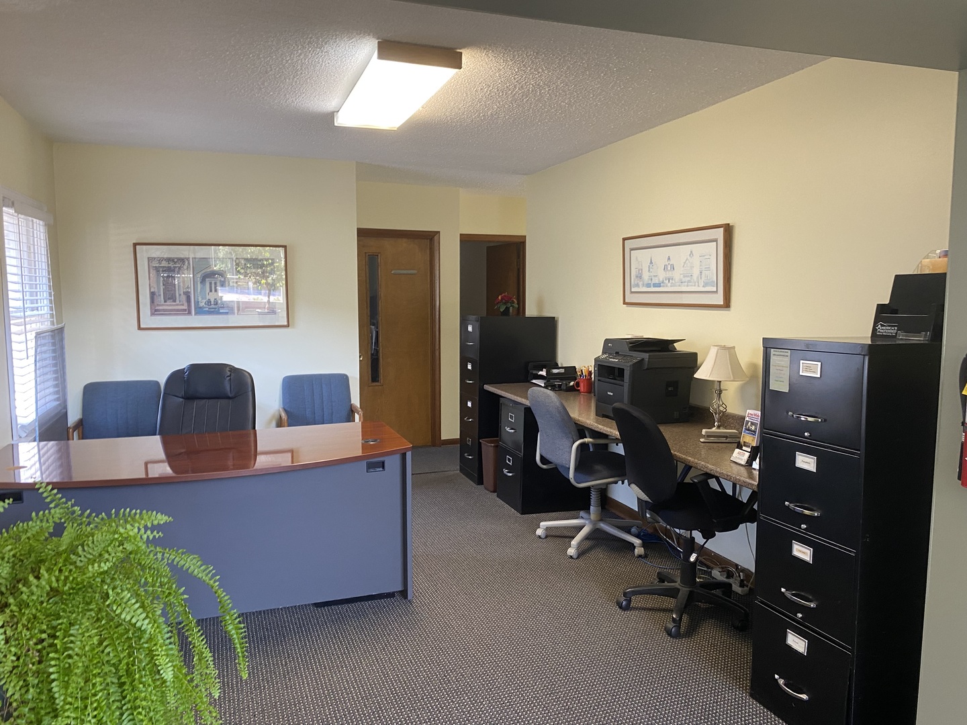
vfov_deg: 53.1
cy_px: 362
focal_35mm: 26
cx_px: 484
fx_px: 726
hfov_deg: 67.3
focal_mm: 4.25
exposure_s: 1/41
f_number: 1.8
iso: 125
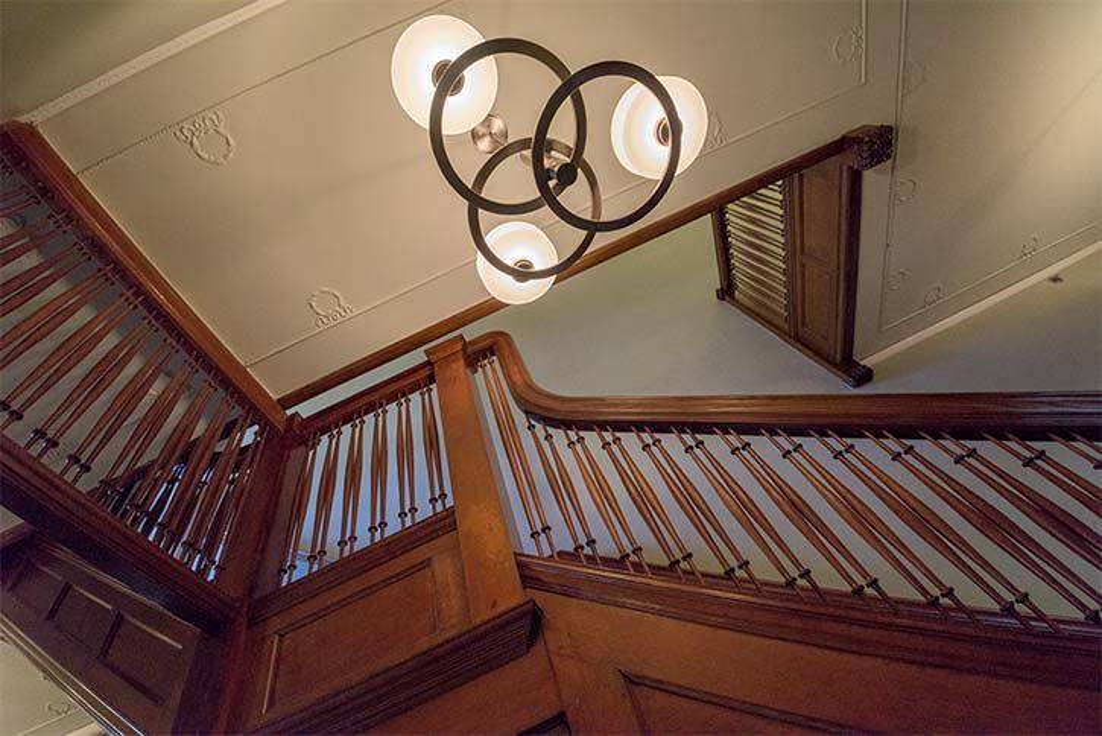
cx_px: 551
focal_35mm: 16
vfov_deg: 73.8
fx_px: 490
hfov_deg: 96.7
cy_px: 368
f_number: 7.1
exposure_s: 1/160
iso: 3200
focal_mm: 16
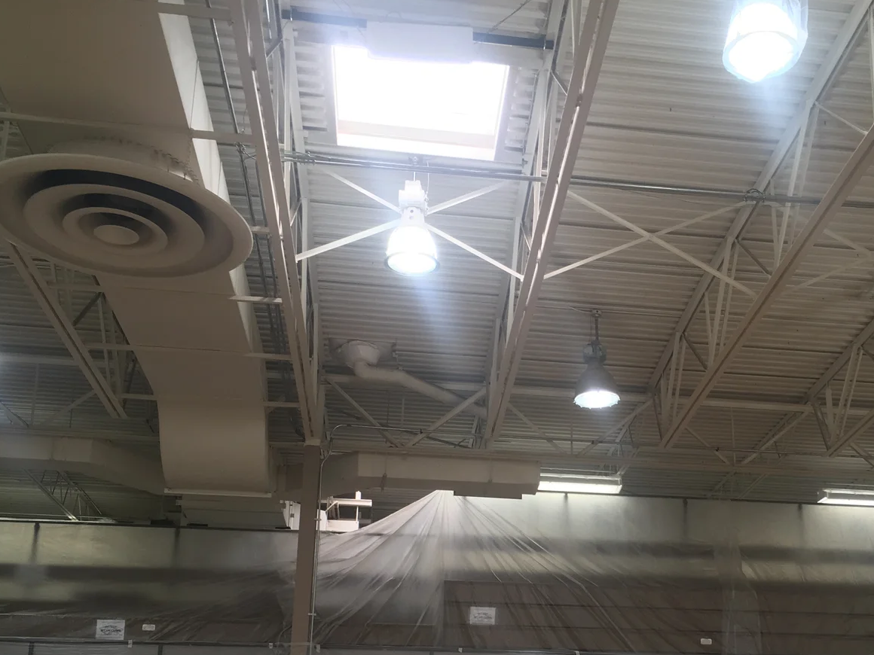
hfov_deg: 39.1
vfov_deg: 29.7
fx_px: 1212
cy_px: 509
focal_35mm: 48
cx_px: 597
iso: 25
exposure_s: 1/40
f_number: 2.2
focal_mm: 4.15
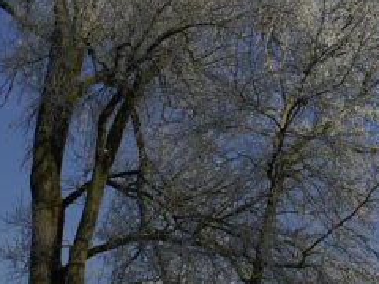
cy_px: -16
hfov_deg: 19.1
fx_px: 1106
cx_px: 333
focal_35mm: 101
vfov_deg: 14.4
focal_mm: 28
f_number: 9
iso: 100
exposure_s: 1/320
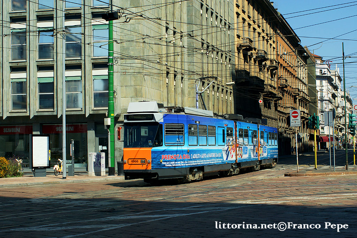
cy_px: 119
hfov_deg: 29.9
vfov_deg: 20.1
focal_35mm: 68
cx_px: 178
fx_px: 669
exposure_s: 1/500
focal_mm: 45
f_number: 8
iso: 200
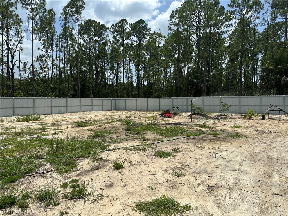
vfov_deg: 56.8
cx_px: 144
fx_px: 200
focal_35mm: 24
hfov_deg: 71.6
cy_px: 108
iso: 80
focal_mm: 6.86
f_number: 1.78
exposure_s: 1/8197
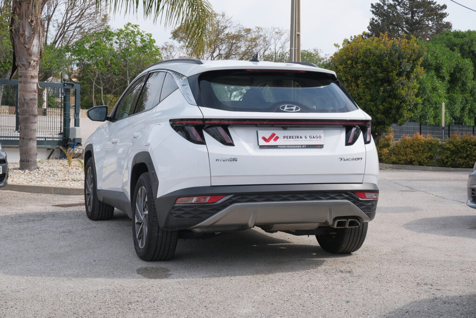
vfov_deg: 22.3
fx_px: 807
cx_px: 238
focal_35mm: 61
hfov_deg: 32.9
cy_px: 159
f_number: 9
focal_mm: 40.8
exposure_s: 1/200
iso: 160
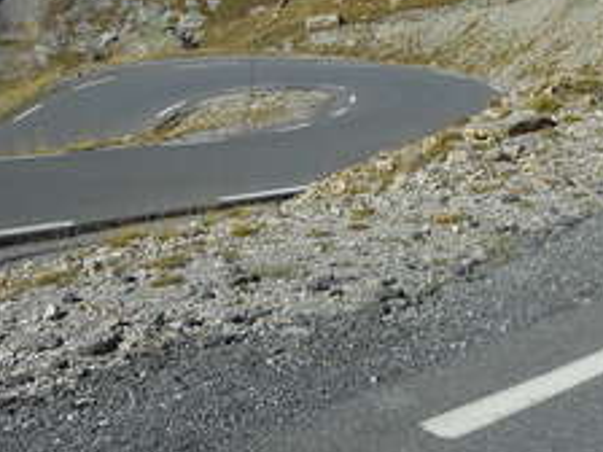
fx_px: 1167
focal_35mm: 67
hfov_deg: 28.5
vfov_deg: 21.1
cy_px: -19
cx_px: 455
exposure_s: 1/1000
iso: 80
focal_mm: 4.5
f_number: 3.7
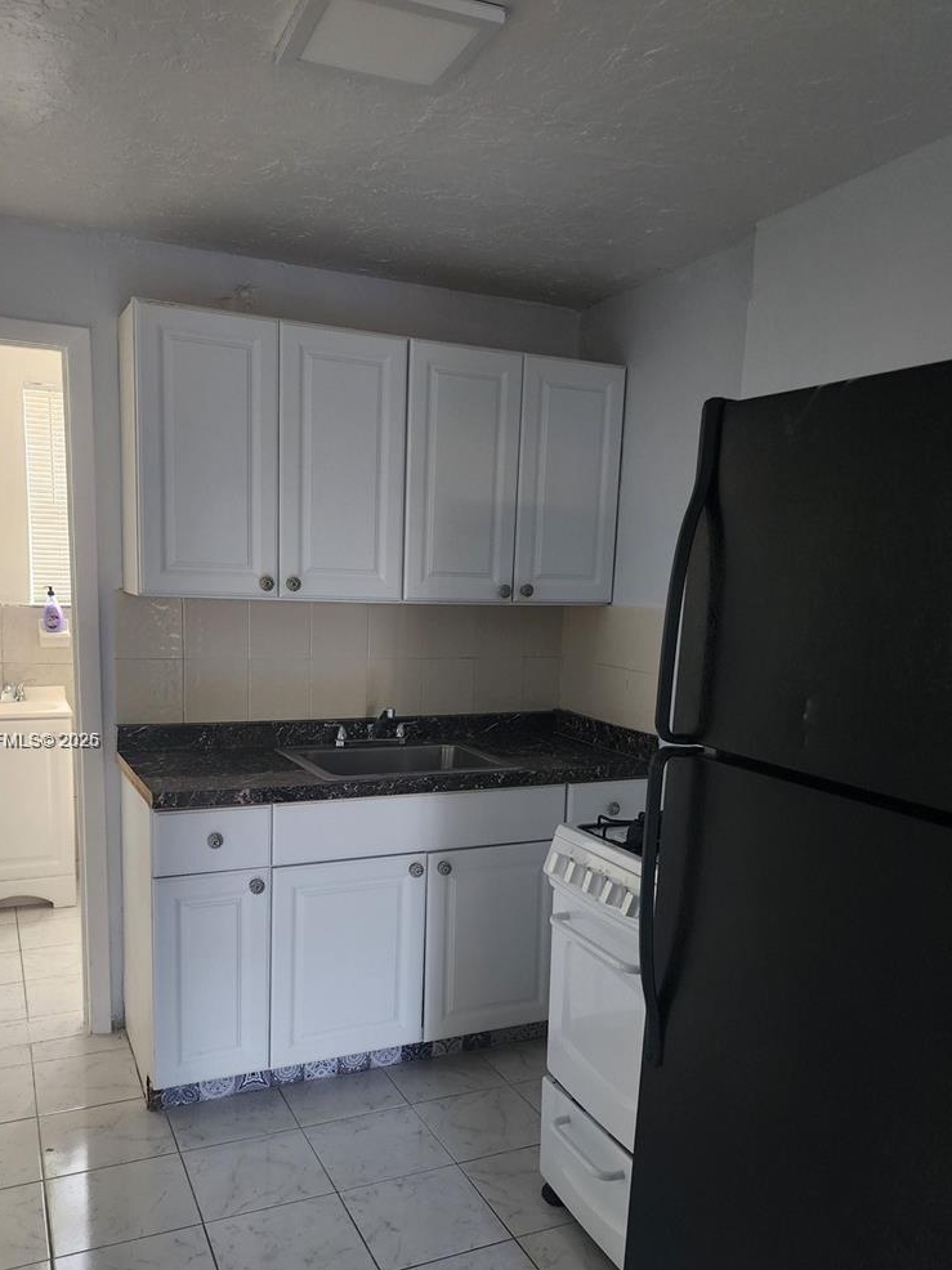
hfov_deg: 49.7
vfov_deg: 63.1
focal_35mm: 28
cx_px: 441
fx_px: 1027
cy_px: 742
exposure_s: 1/120
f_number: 1.8
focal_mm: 6.4
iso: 400
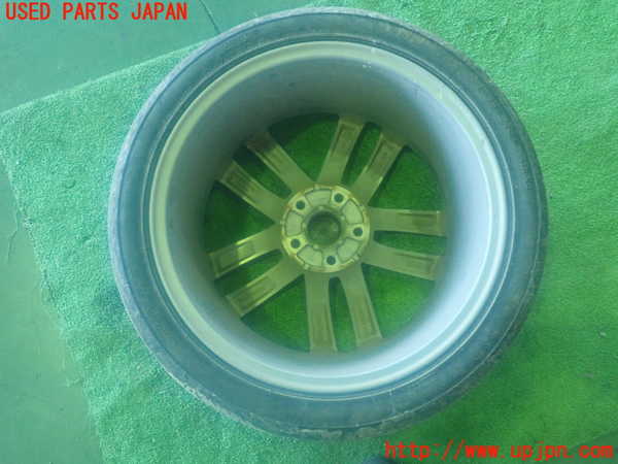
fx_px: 536
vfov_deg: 46.8
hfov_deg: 60.0
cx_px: 309
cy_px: 232
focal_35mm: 30
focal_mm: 5.5
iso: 800
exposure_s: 1/20
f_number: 2.3
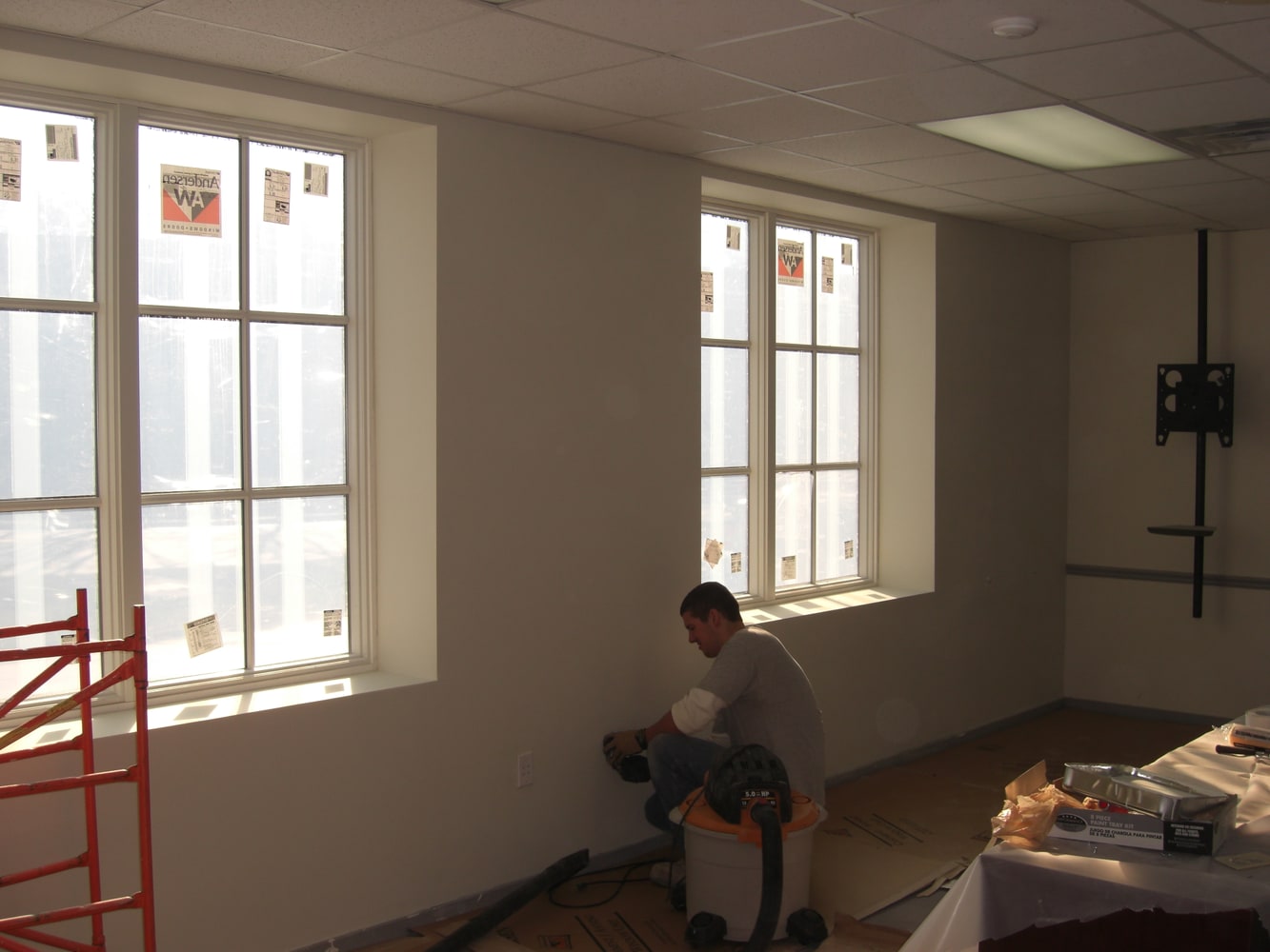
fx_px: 1394
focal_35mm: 38
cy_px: 476
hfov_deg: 49.0
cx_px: 635
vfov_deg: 37.7
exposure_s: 1/400
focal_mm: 7.9
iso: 80
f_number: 4
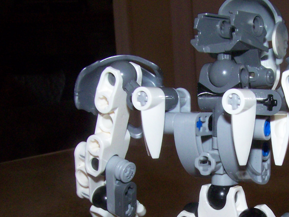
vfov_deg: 17.3
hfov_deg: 23.0
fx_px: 701
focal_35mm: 84
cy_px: 198
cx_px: 222
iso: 200
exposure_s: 1/80
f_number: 7.1
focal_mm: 6.7
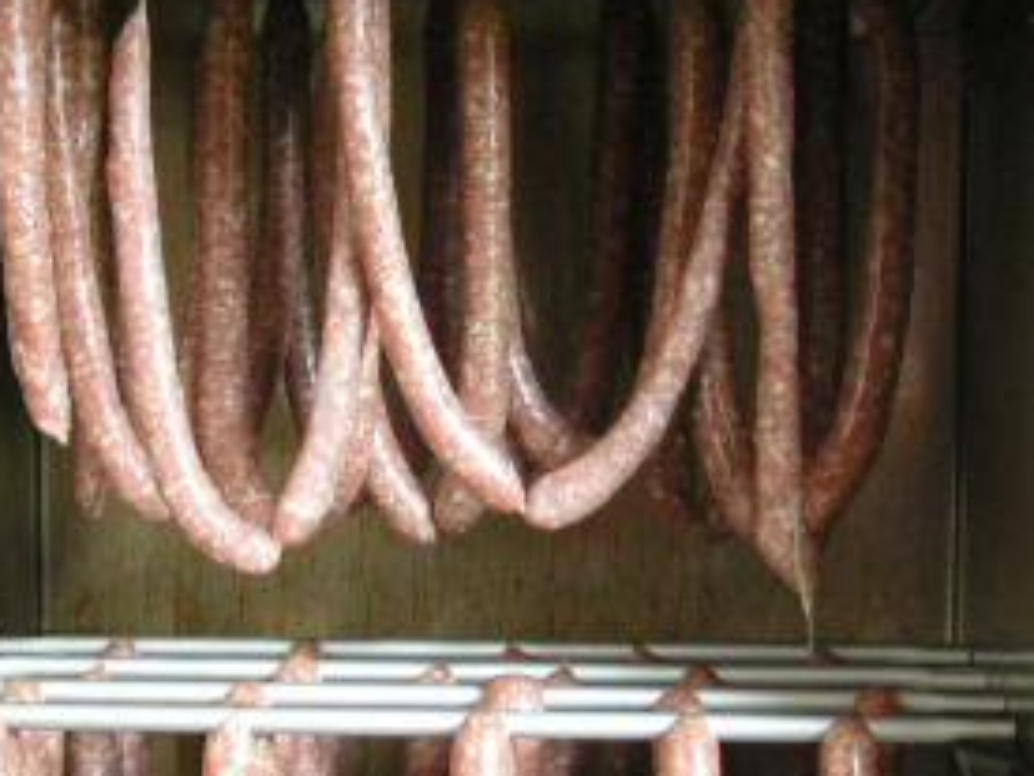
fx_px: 2629
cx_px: 435
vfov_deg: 16.8
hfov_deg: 22.2
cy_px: 502
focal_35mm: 88
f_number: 2.8
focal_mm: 5.8
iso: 200
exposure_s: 1/30
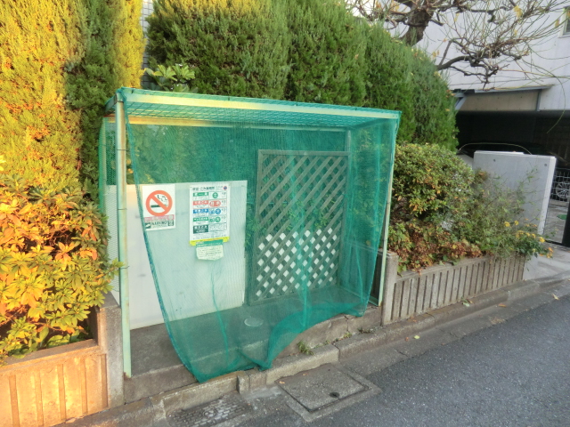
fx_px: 395
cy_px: 214
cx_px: 285
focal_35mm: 24
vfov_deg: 56.8
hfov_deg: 71.6
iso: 200
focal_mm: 4.3
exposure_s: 1/60
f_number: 3.2
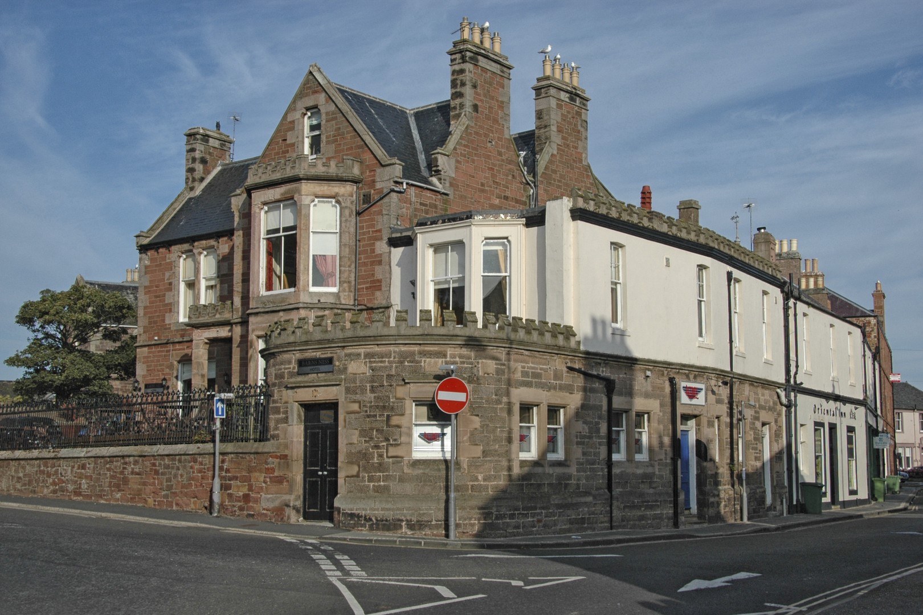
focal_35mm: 48
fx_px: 1231
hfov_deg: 41.1
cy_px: 308
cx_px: 462
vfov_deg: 28.1
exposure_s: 1/500
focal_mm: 32
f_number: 11
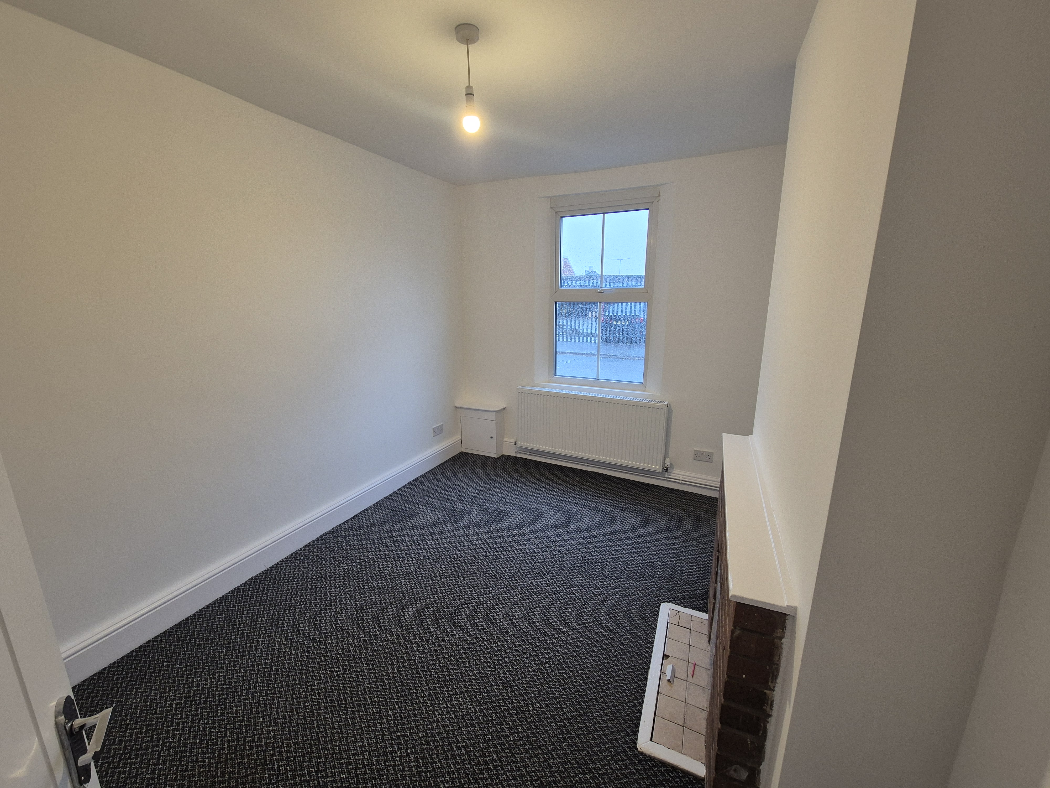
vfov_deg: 89.9
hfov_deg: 106.2
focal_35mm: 13
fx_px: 394
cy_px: 394
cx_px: 525
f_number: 2.2
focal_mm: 2.2
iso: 200
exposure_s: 1/50
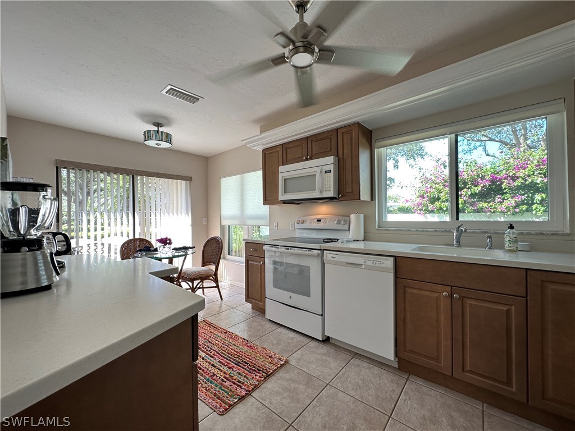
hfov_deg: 102.1
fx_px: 233
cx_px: 288
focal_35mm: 14
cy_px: 216
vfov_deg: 85.7
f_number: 2.2
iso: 80
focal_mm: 2.22
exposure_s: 1/99
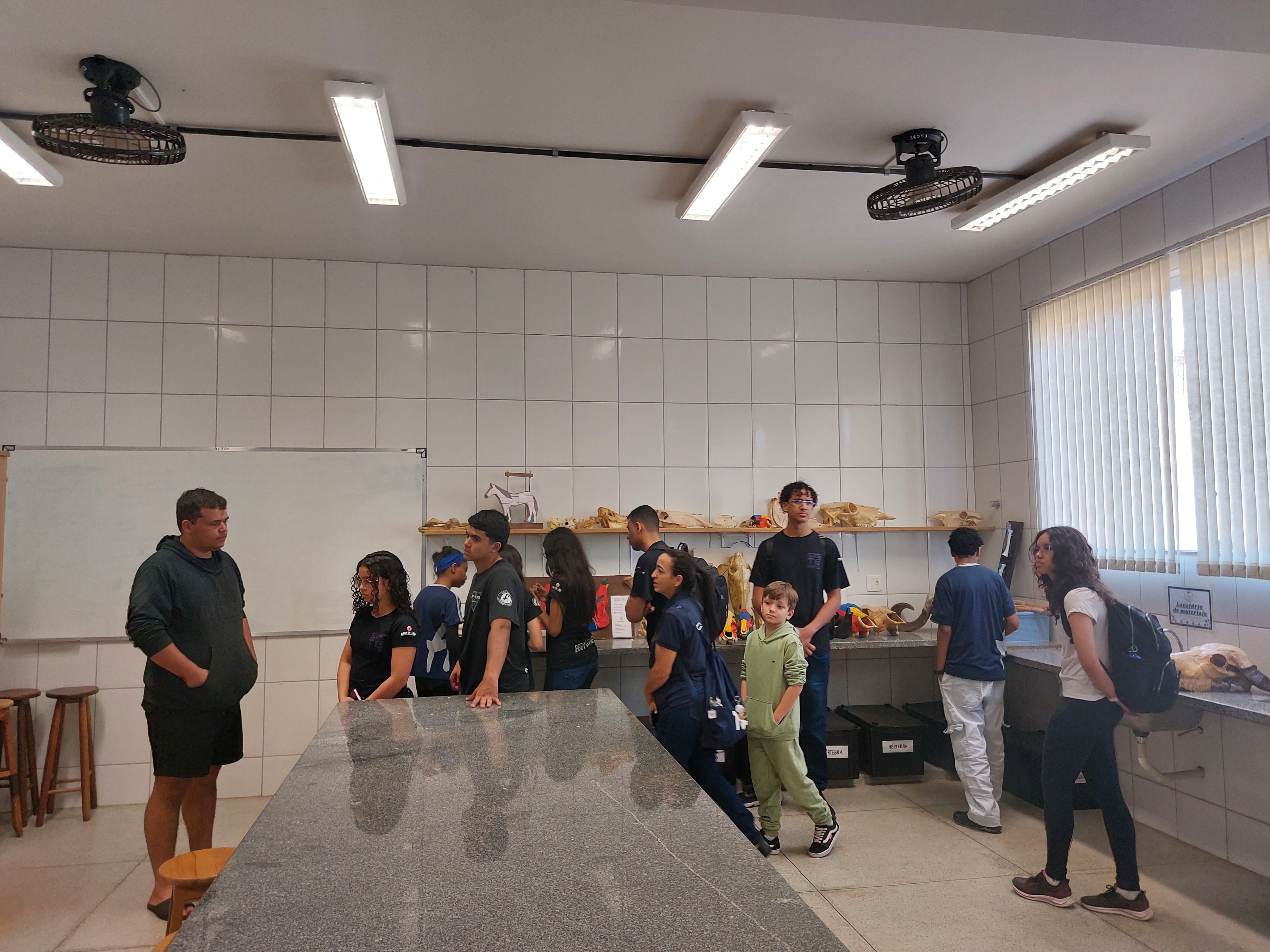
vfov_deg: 56.8
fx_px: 881
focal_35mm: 24
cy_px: 476
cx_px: 635
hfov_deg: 71.6
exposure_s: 1/60
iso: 100
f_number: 1.8
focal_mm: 5.23
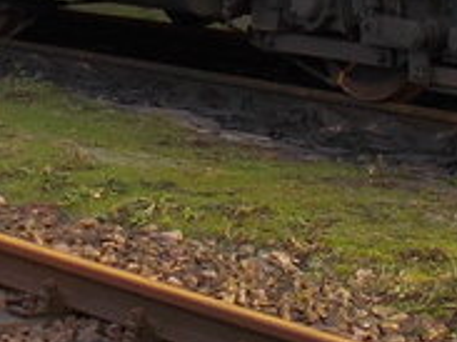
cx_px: 177
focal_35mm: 223
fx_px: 2942
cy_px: -127
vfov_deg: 6.6
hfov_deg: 8.9
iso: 80
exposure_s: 1/100
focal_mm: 6
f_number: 3.6
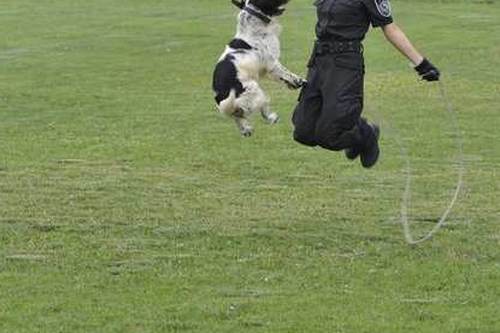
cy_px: 139
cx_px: 293
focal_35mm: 275
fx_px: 3816
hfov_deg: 7.5
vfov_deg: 5.0
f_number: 7.1
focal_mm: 190
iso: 400
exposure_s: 1/200
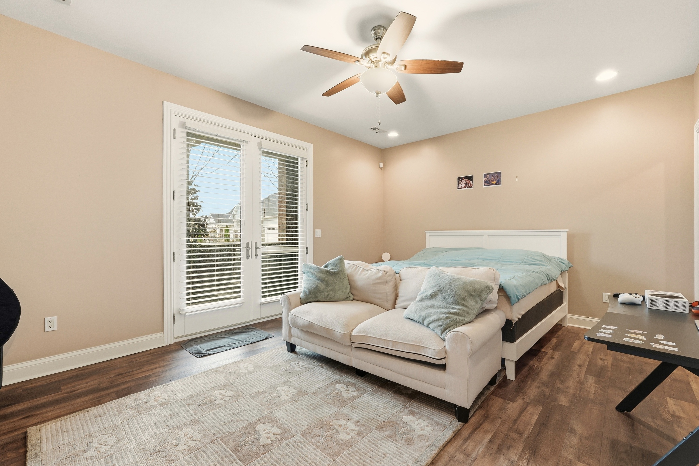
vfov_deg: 77.3
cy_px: 233
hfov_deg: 100.4
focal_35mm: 15
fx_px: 291
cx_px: 350
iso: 400
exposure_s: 1/80
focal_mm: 10
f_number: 9
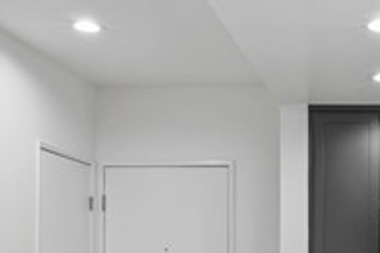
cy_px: 264
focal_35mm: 67
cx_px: 386
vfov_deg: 19.6
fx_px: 707
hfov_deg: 28.2
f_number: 9.5
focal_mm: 20
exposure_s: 2
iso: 320
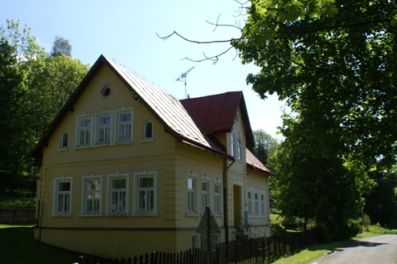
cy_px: 144
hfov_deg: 54.4
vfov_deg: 37.8
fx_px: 386
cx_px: 212
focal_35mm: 35
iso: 100
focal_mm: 18
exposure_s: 1/500
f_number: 5.6
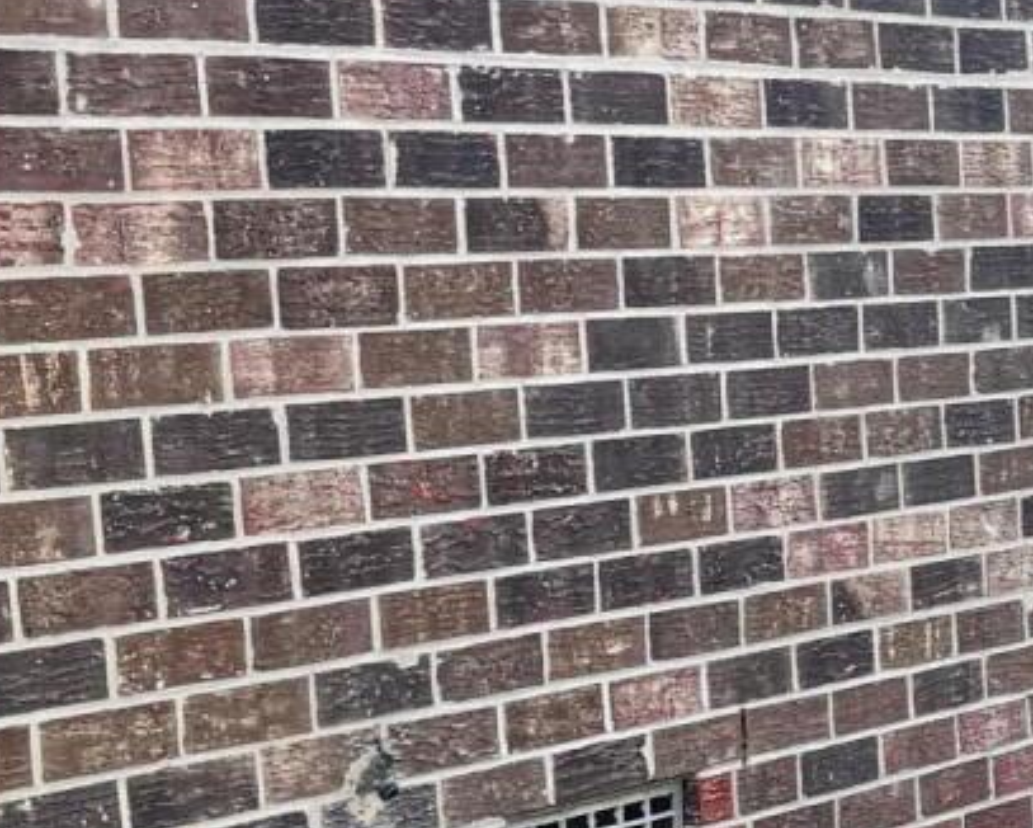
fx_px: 3518
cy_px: 841
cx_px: 1584
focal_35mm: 115
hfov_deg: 15.3
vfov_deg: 13.2
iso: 80
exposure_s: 1/187
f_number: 1.78
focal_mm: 6.76
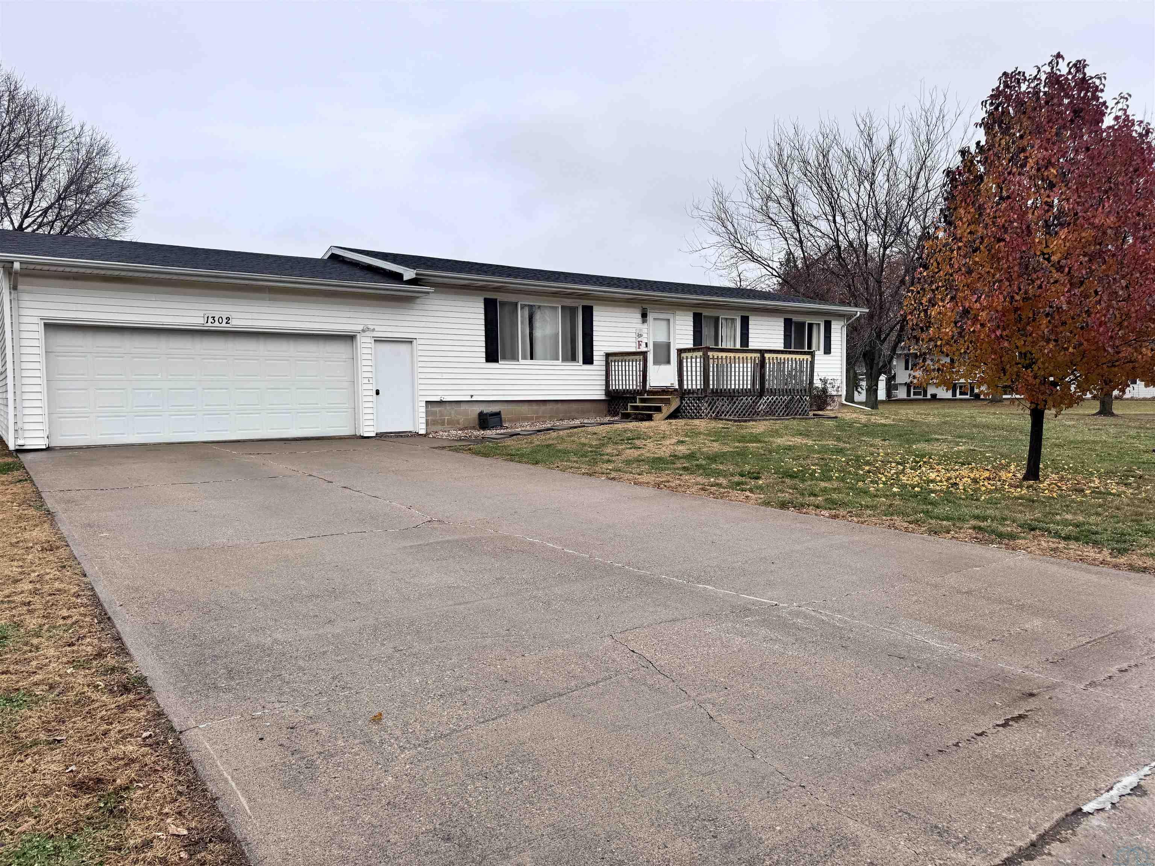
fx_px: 801
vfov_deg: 56.8
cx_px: 578
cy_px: 433
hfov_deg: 71.6
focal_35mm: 24
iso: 80
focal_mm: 6.76
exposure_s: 1/2041
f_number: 1.78
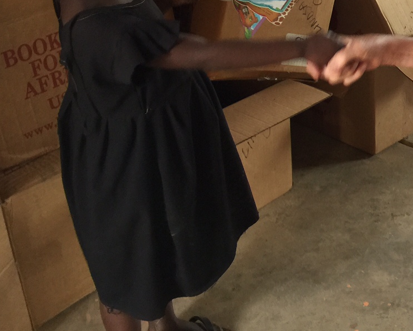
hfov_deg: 28.2
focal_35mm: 62
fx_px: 758
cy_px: 23
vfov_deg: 23.8
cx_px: 435
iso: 50
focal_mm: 4.15
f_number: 2.2
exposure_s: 1/17
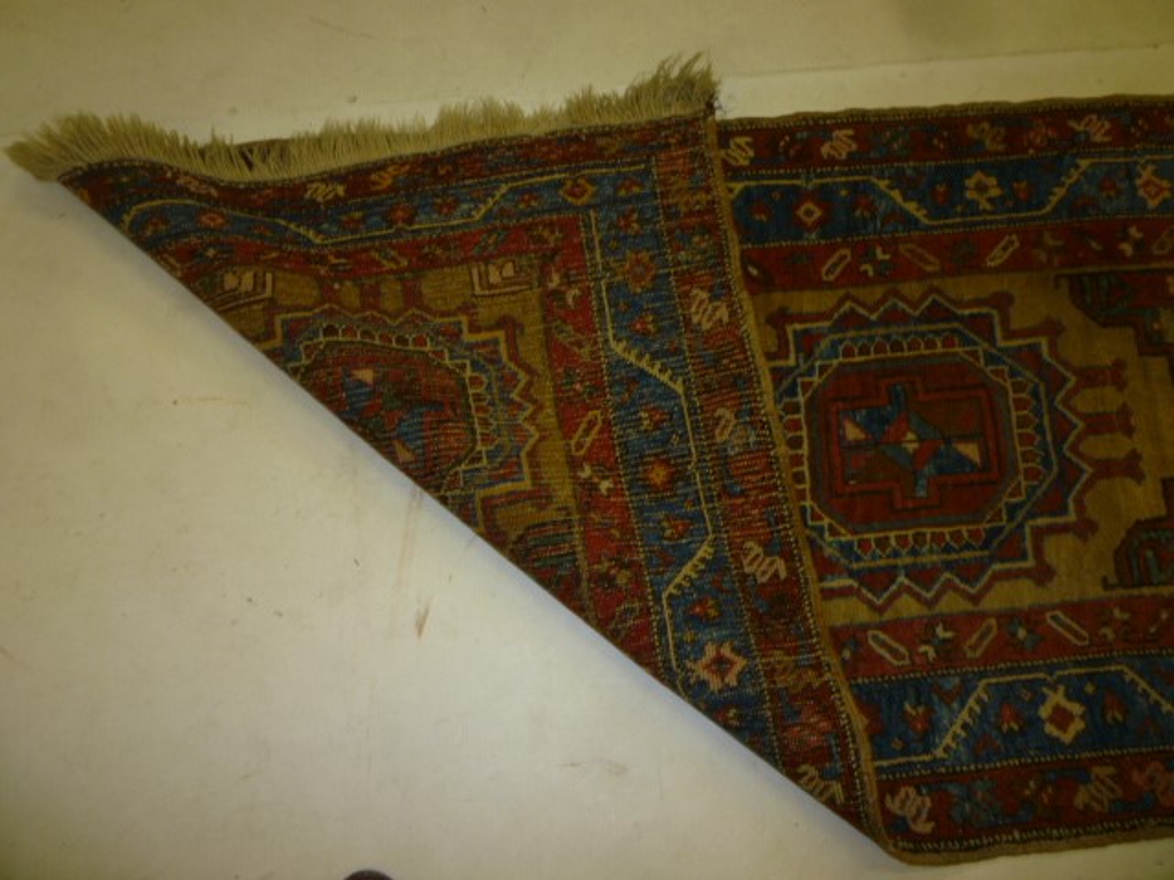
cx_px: 587
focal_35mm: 29
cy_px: 440
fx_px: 984
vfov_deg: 48.2
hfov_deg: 61.7
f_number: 3.3
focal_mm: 5.2
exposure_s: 1/30
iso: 100
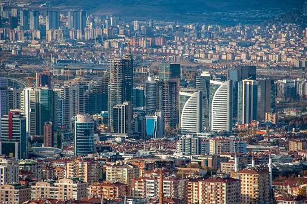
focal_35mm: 300
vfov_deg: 4.6
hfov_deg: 6.9
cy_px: 102
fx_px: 2556
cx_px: 154
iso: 200
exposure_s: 1/500
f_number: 8
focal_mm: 300
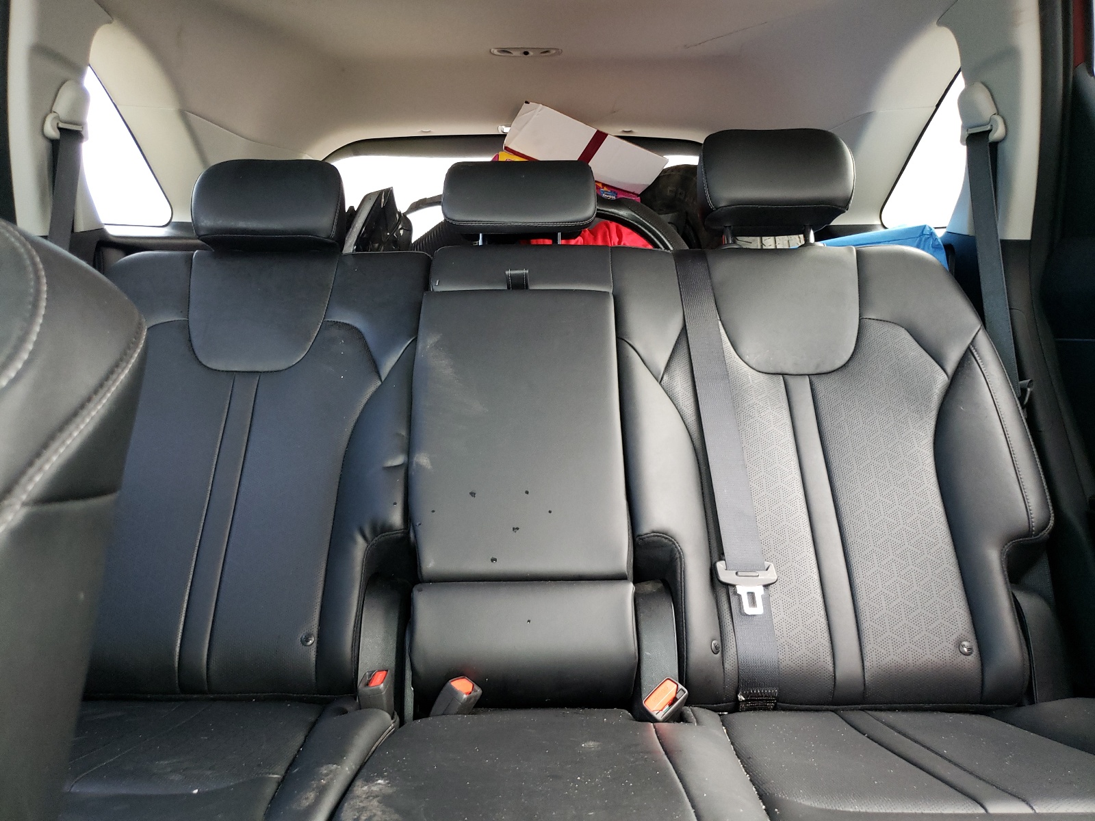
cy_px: 410
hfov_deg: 67.3
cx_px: 548
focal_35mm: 26
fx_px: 822
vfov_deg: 53.1
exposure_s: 1/60.2
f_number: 1.5
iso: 142
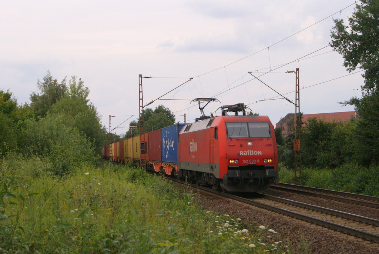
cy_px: 127
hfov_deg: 24.6
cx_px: 190
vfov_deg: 16.6
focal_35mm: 82
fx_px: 870
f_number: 10
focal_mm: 55
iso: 200
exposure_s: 1/1000
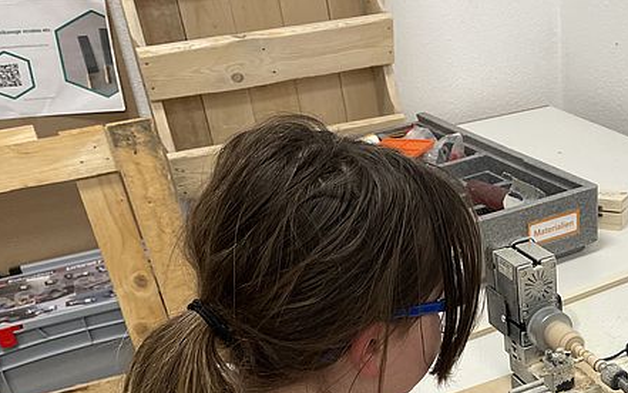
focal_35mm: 50
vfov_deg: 24.6
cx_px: 520
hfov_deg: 38.5
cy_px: 402
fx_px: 856
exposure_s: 1/100
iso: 100
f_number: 1.6
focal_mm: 4.2
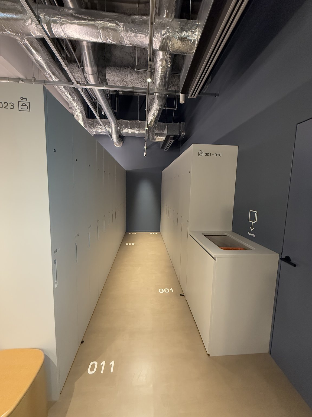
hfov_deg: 85.7
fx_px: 168
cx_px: 156
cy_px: 208
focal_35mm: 14
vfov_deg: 102.1
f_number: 2.2
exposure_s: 1/60
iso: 640
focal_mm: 2.22
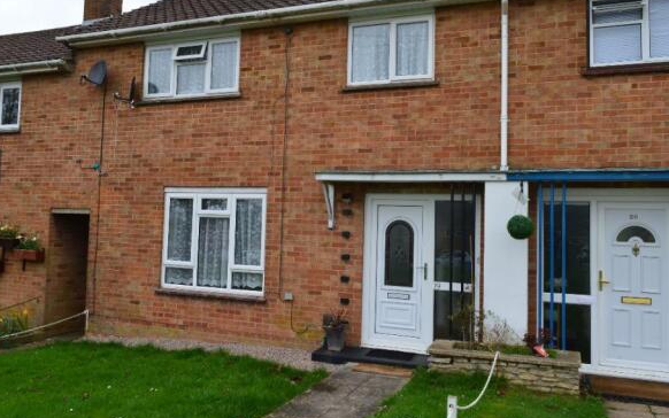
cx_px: 293
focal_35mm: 31
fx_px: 565
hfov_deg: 61.0
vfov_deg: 40.6
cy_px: 187
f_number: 10
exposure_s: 1/200
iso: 400
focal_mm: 18
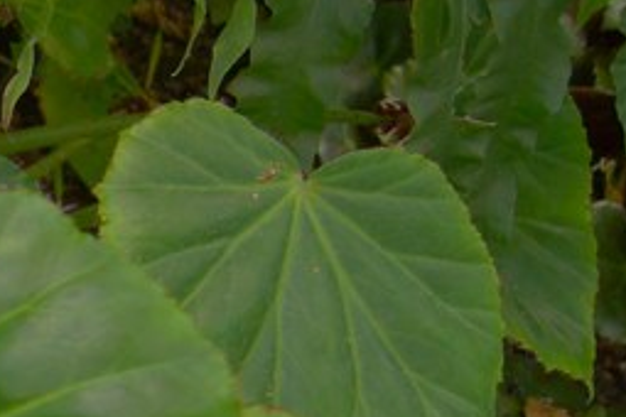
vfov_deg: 10.5
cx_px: -562
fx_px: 2208
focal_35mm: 127
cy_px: 584
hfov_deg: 14.0
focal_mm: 18
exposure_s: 1/25
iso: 200
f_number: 3.5
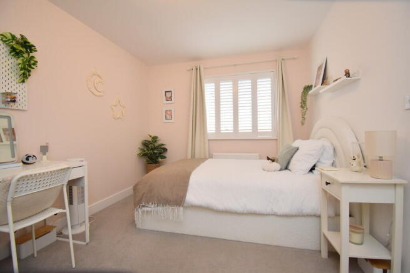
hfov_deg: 100.4
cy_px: 136
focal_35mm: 15
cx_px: 205
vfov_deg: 77.4
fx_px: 171
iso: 800
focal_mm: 10
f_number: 4.5
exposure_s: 1/125
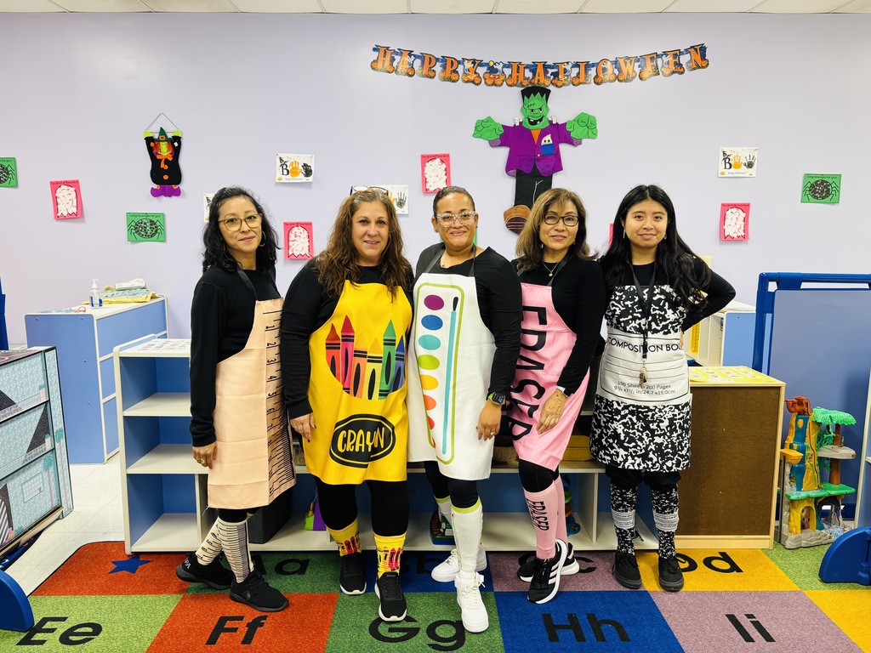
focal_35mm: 26
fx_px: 654
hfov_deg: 67.3
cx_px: 436
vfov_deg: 53.1
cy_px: 326
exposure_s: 1/60
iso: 100
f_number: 1.6
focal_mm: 5.96
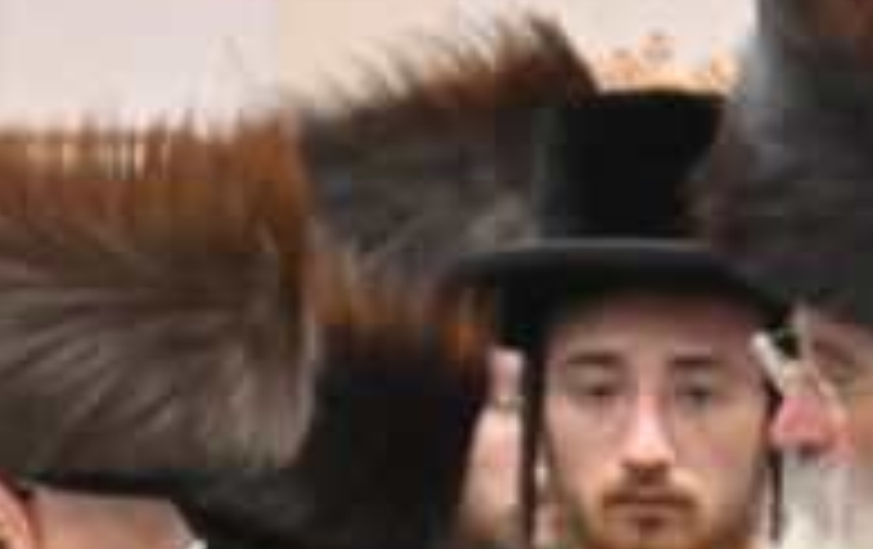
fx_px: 14324
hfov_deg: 3.5
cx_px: -225
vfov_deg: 2.2
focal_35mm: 601
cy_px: 706
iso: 640
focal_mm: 75
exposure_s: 1/320
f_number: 4
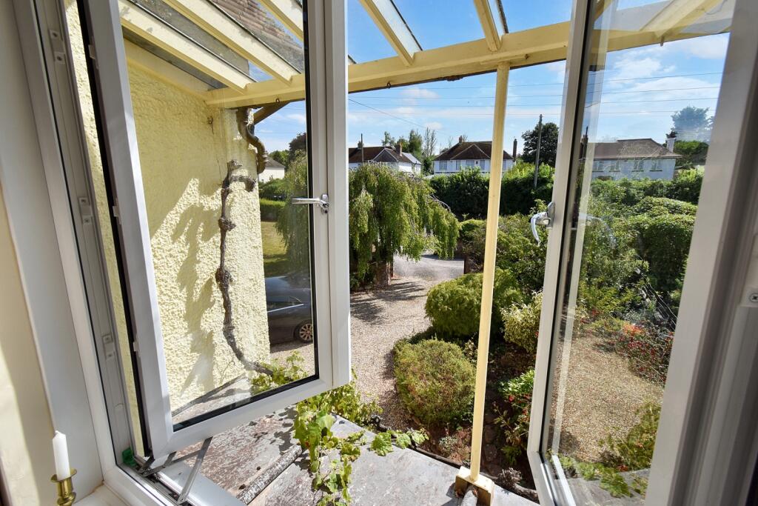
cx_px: 379
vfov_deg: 77.3
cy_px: 253
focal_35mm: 15
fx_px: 316
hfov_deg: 100.4
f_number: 10
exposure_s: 1/400
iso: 200
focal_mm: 10
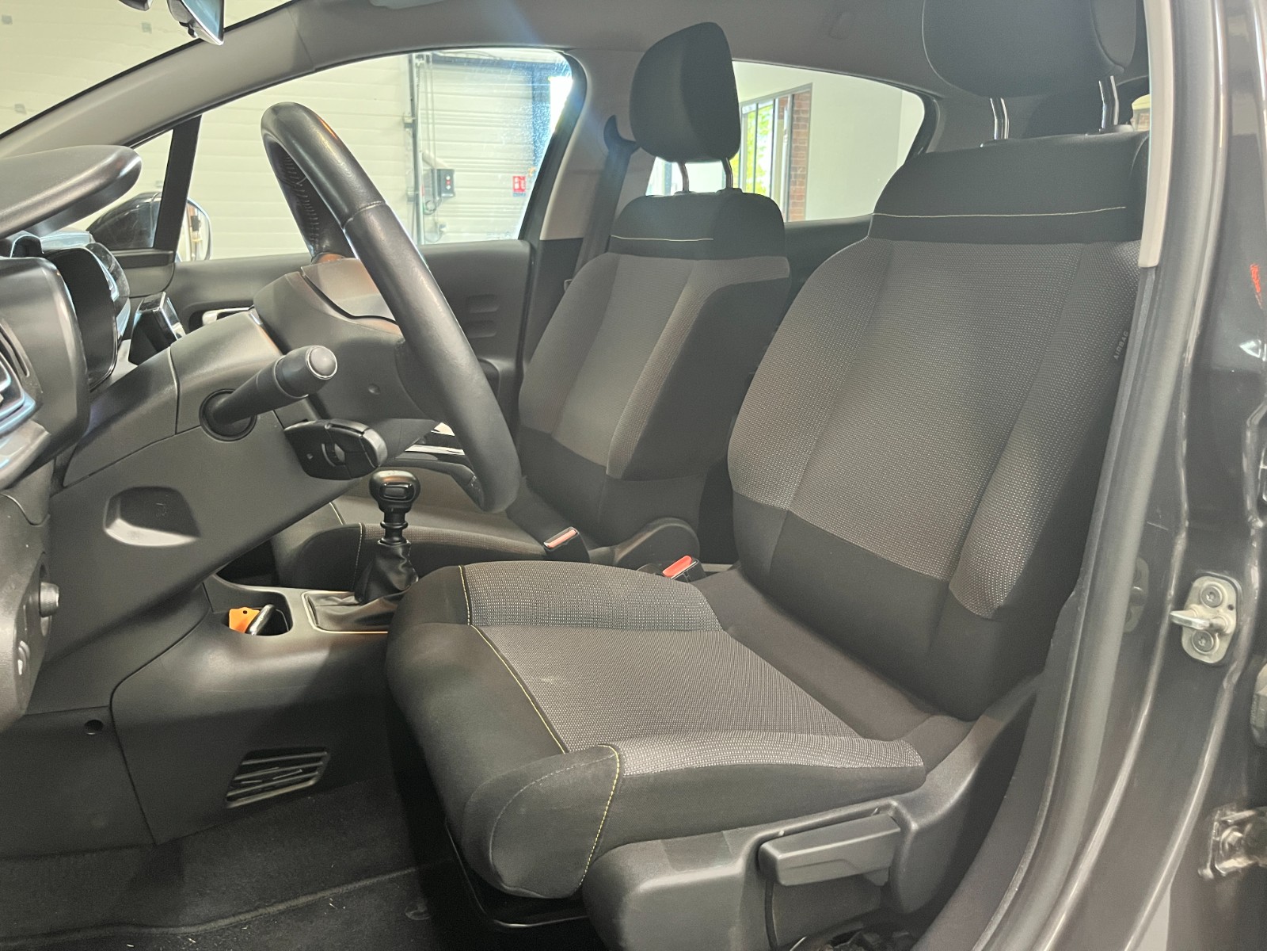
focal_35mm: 26
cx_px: 634
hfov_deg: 67.3
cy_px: 476
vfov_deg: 53.1
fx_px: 952
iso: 500
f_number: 1.6
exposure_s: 1/33
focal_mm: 5.1
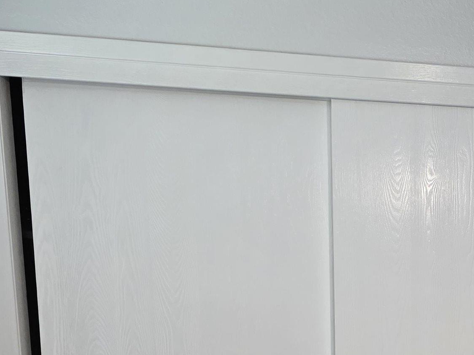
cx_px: 534
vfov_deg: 21.9
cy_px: 399
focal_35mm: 63
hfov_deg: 27.8
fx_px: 862
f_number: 1.7
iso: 800
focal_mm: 6.3
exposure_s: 1/120
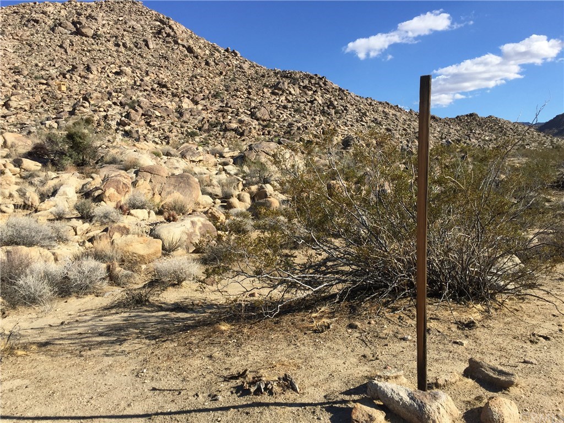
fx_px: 472
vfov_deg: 48.2
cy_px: 212
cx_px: 282
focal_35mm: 29
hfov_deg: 61.7
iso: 32
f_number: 2.2
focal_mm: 4.15
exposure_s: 1/1883
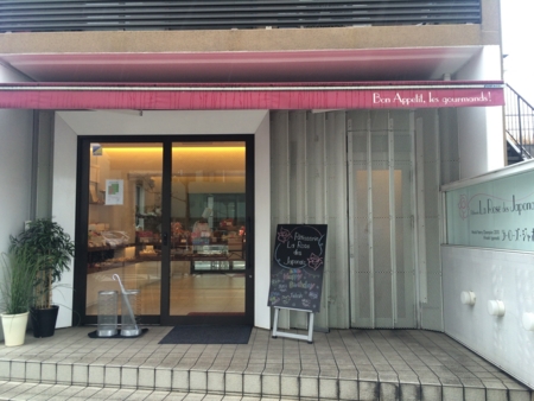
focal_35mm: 29
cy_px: 200
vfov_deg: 48.3
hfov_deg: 61.6
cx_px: 267
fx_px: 448
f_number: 2.2
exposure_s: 1/120
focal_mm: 4.15
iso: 50
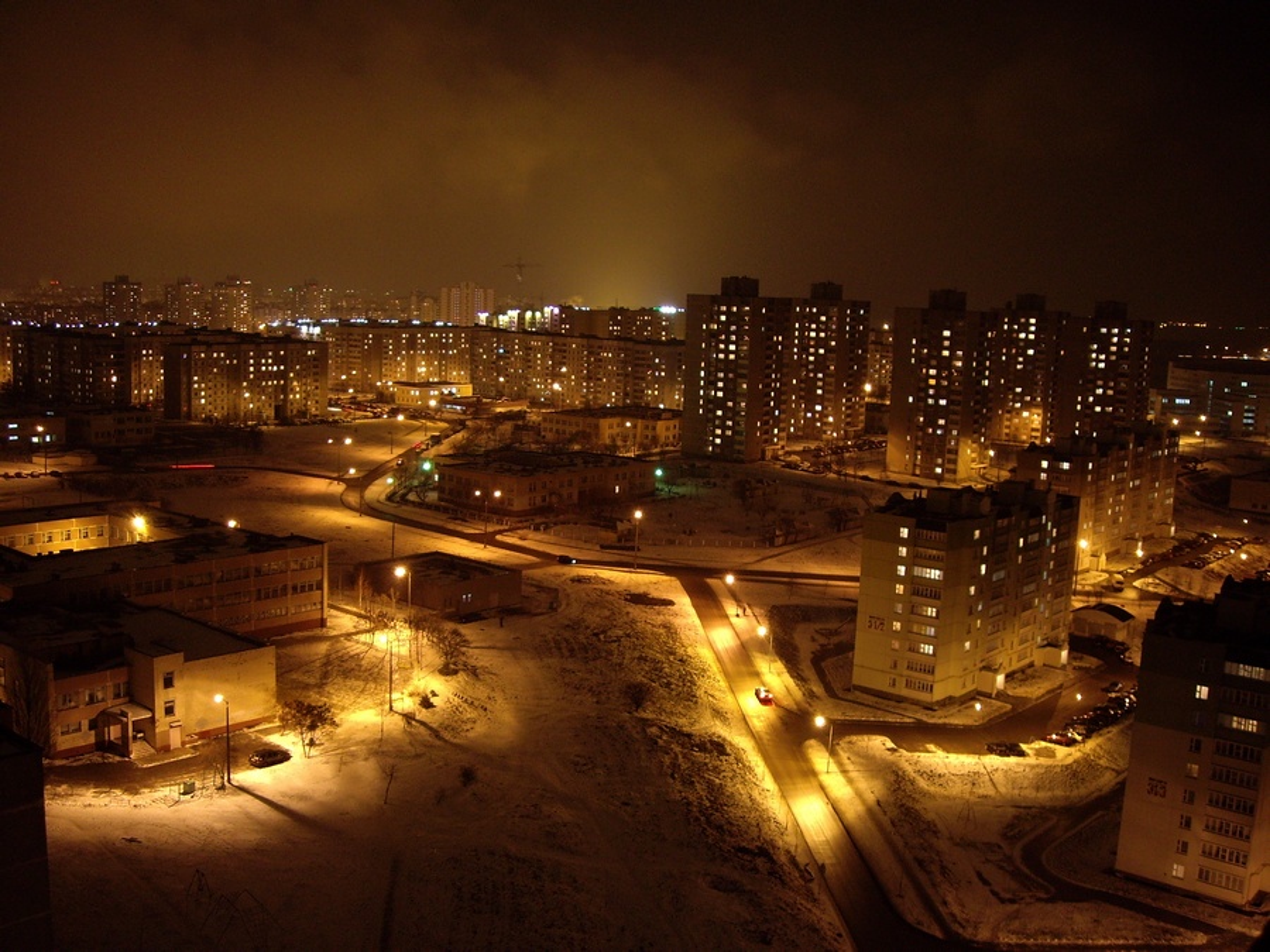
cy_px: 476
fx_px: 1394
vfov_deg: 37.7
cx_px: 635
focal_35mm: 38
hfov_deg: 49.0
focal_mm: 6.2
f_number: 2.7
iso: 100
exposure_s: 2
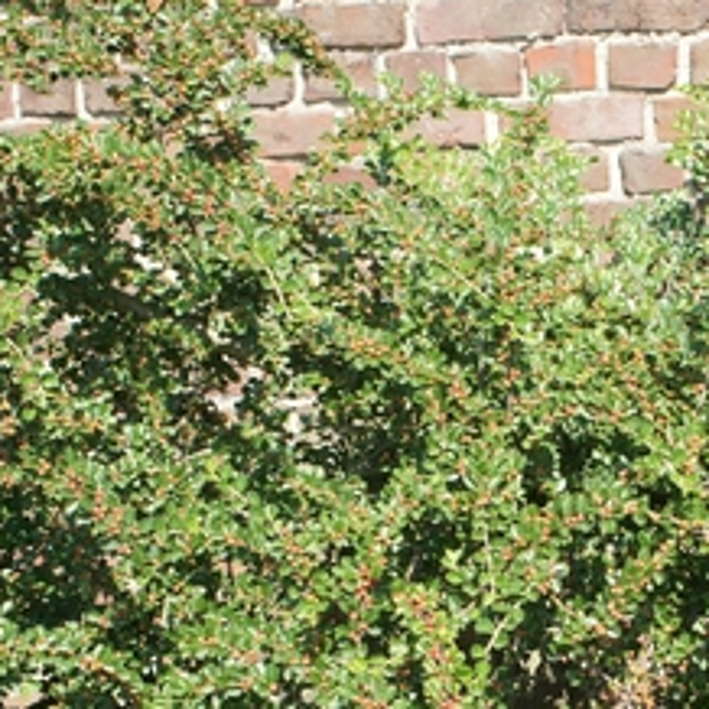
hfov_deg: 24.2
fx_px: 1622
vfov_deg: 24.1
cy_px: 615
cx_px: 582
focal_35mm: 70
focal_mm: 20
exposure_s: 1/160
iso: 200
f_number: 8
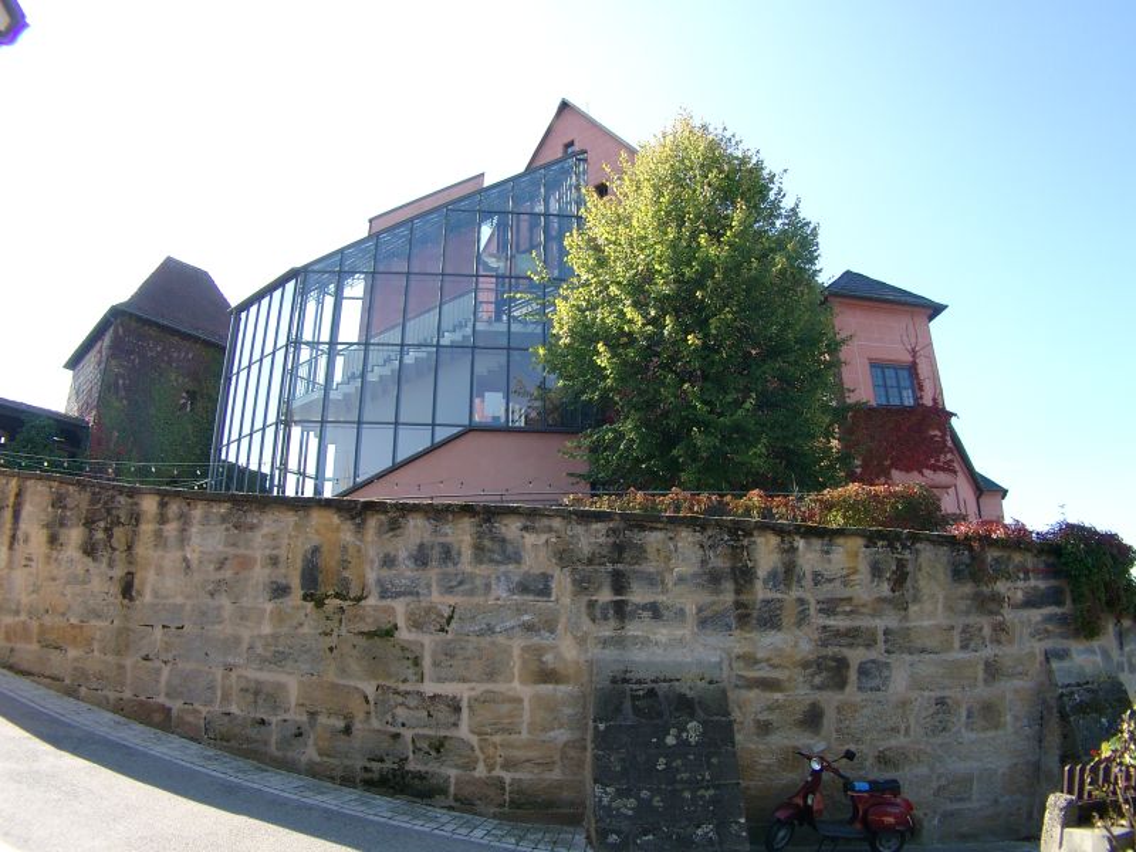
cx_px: 568
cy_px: 426
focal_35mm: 34
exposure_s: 1/213
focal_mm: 7.13
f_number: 4
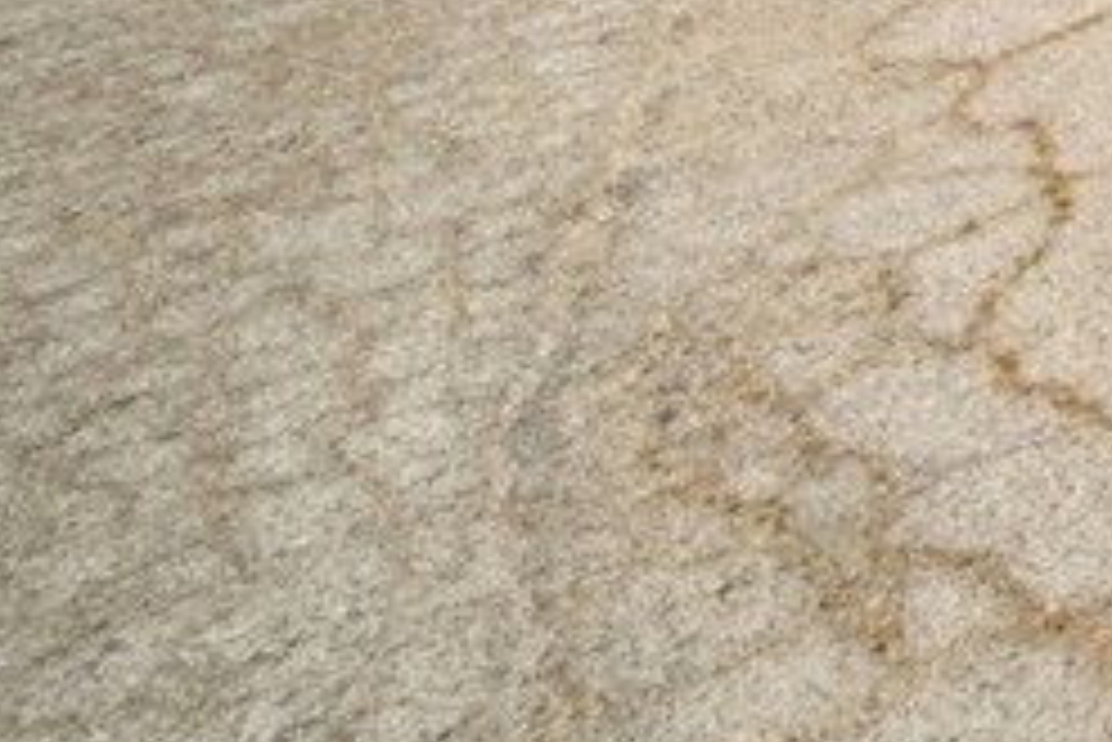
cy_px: -648
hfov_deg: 22.5
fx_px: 1793
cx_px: 1936
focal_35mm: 58
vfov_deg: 17.9
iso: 320
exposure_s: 1/2200
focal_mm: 9
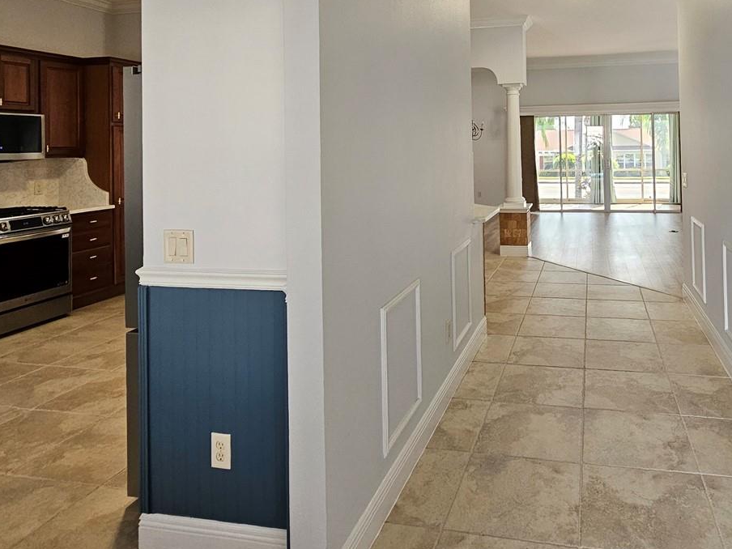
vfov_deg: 55.8
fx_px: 486
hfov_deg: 71.8
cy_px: 131
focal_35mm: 23
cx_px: 487
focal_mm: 2.2
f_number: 2.2
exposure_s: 1/77.4
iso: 200
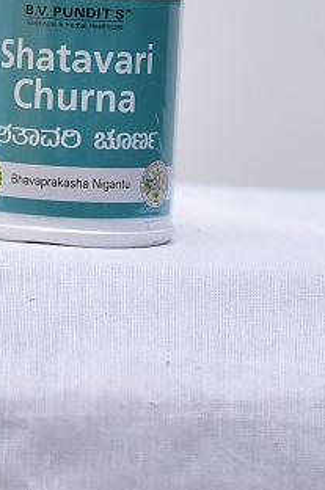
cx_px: 83
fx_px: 1100
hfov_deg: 16.7
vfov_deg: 24.9
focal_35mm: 81
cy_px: 135
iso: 1250
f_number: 4
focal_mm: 48
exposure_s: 1/125
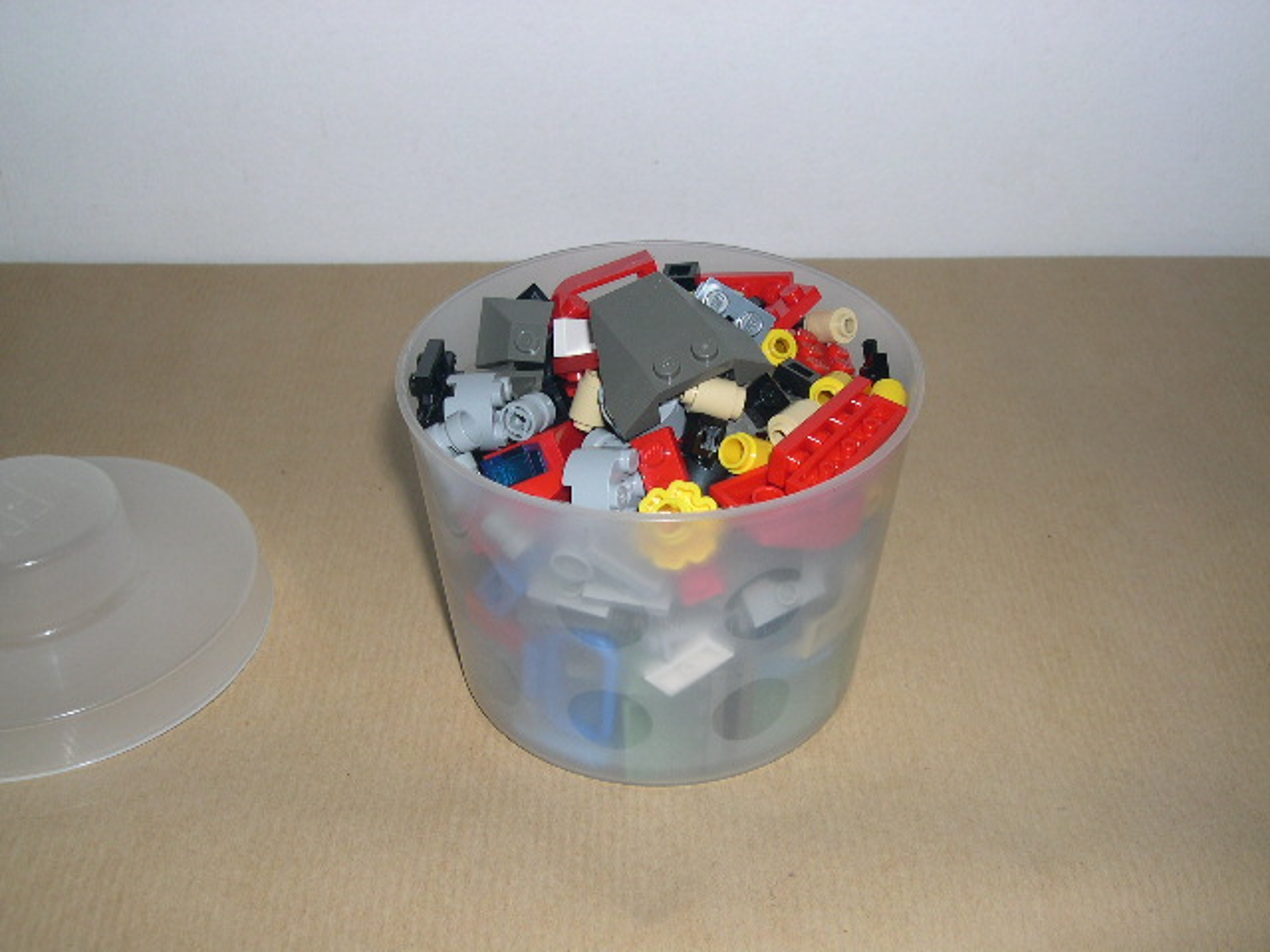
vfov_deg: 37.7
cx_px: 635
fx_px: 1394
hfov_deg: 49.0
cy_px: 476
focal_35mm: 38
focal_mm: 8
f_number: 7.6
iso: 100
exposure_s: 1/60
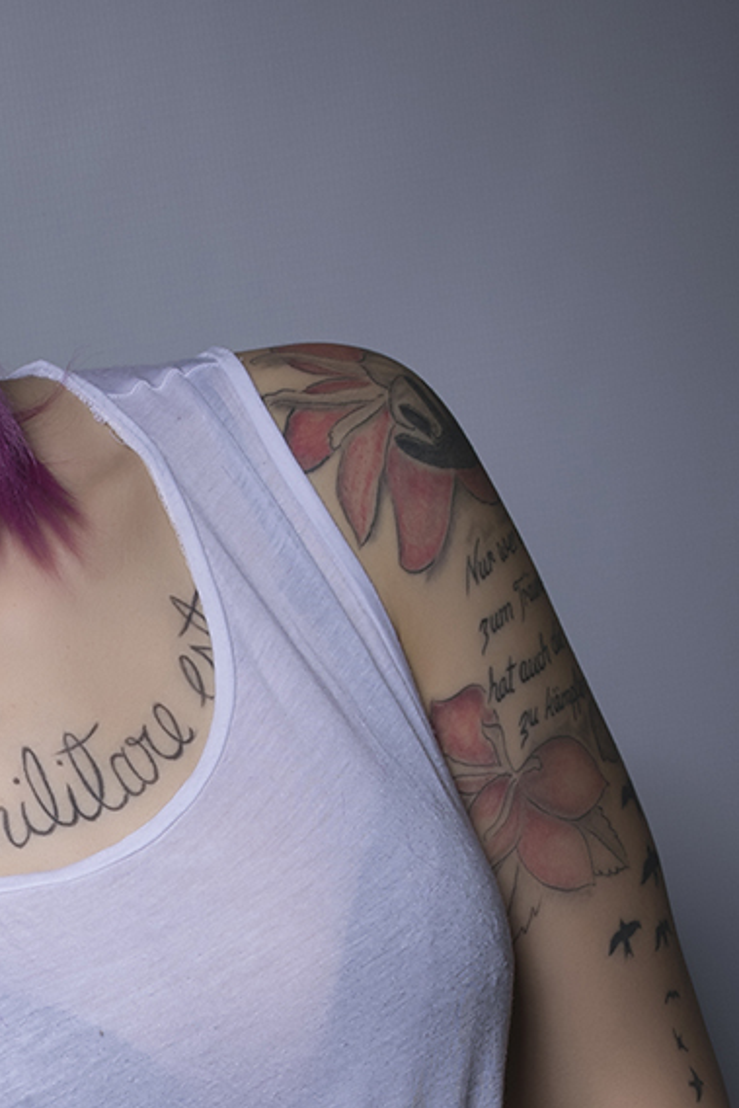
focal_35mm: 169
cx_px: -7
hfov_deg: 8.1
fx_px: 5200
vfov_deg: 11.9
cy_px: 1342
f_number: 10
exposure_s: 1/200
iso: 100
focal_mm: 40
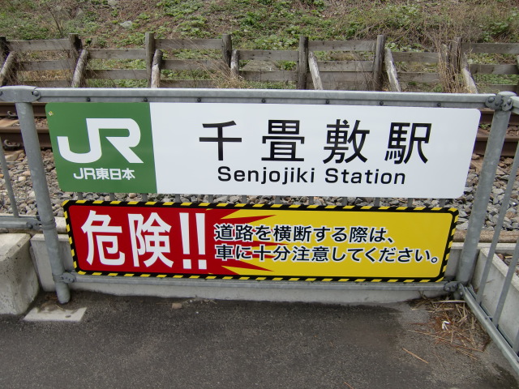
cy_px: 194
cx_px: 260
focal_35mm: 28
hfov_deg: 63.4
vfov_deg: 49.7
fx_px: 420
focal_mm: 4.9
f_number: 2.6
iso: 64
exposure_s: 1/800
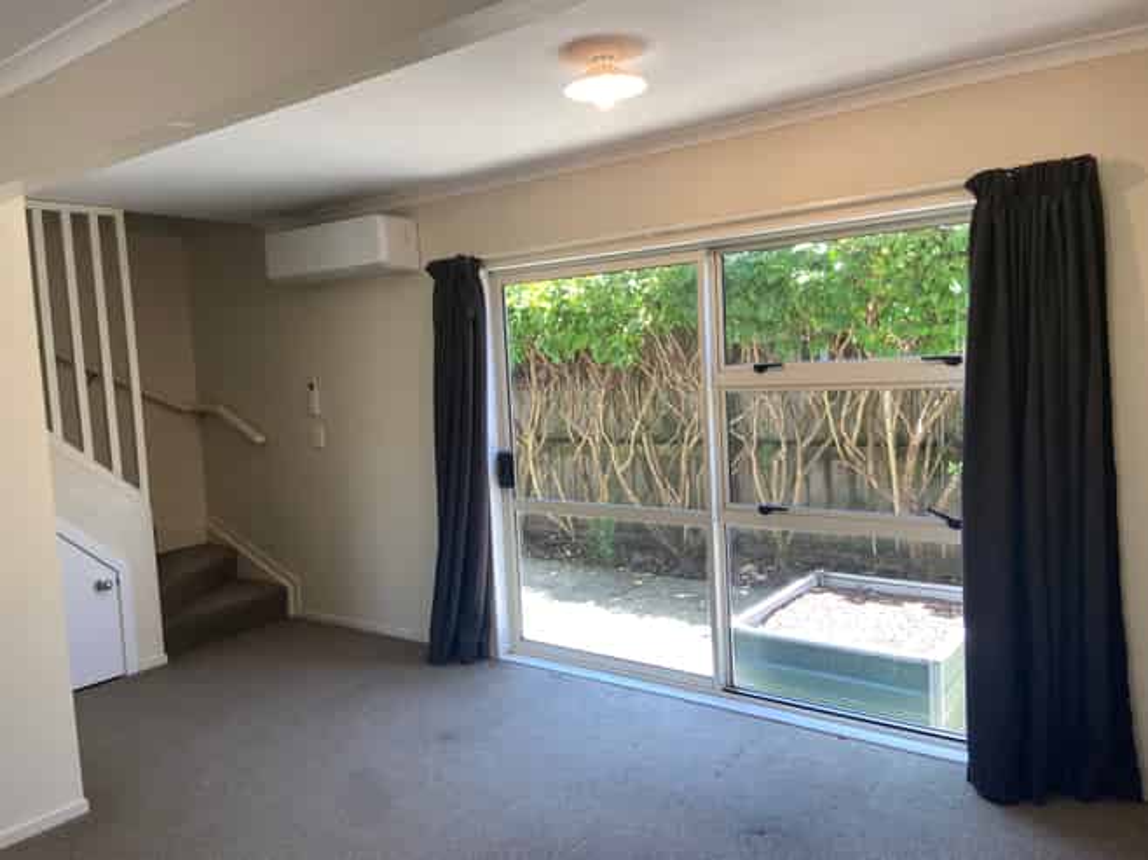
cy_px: 430
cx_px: 574
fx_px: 862
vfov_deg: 53.0
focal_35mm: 26
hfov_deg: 67.3
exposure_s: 1/100
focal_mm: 4.25
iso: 40
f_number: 1.8
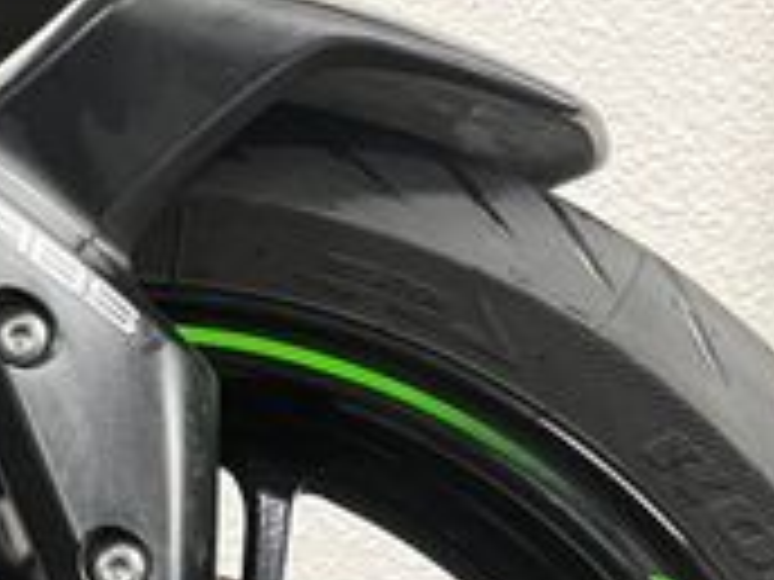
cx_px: -212
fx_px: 2169
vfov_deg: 13.5
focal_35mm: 97
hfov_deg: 18.9
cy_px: 1070
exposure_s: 1/50
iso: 500
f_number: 1.6
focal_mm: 5.1
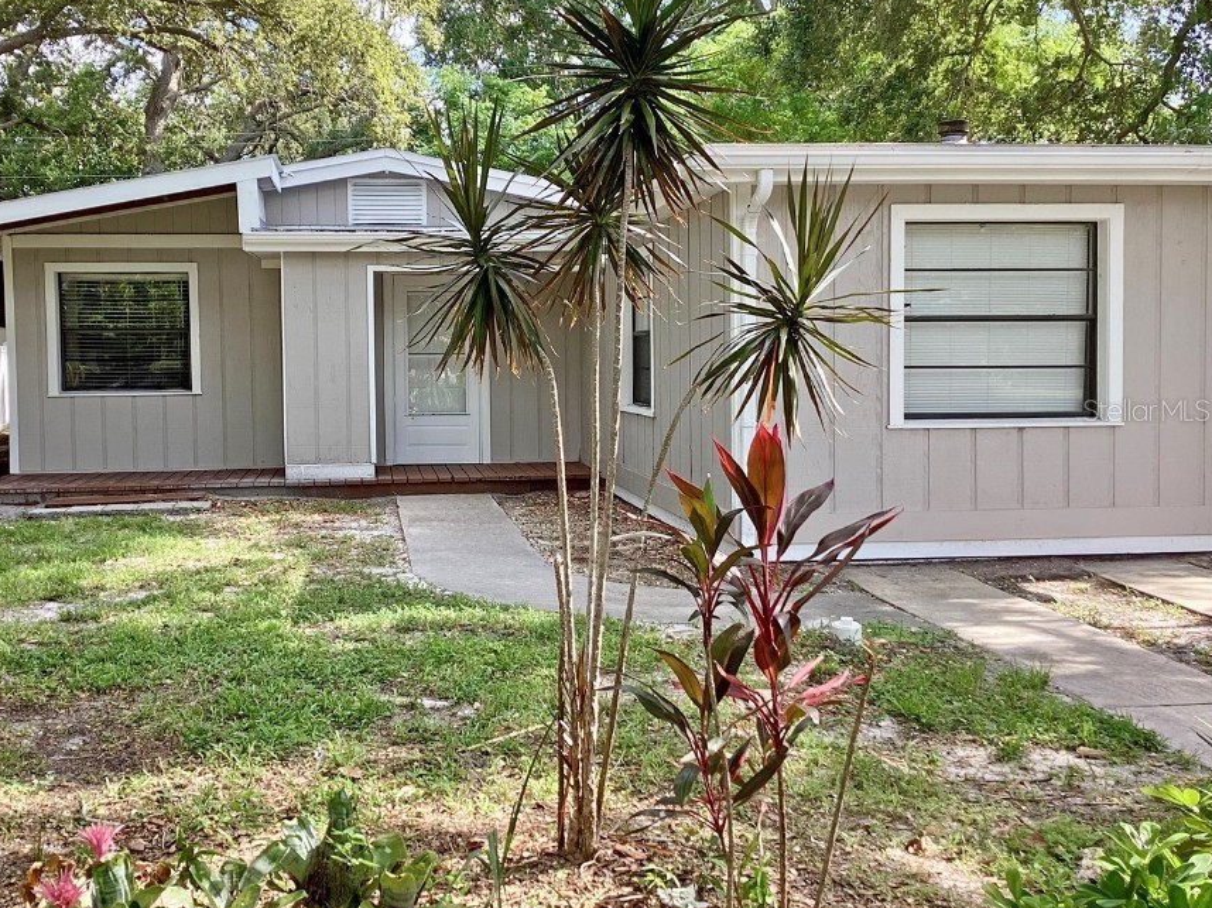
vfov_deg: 38.6
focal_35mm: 37
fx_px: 1295
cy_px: 410
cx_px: 493
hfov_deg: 49.9
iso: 25
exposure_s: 1/189
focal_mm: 3.3
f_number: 2.4
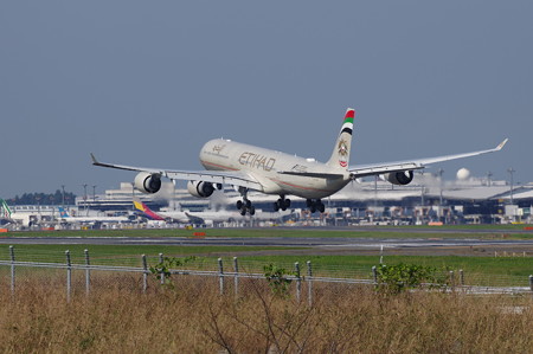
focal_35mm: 300
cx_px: 266
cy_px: 177
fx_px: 4437
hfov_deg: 6.9
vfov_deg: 4.6
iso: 160
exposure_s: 1/500
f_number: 8
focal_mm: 200
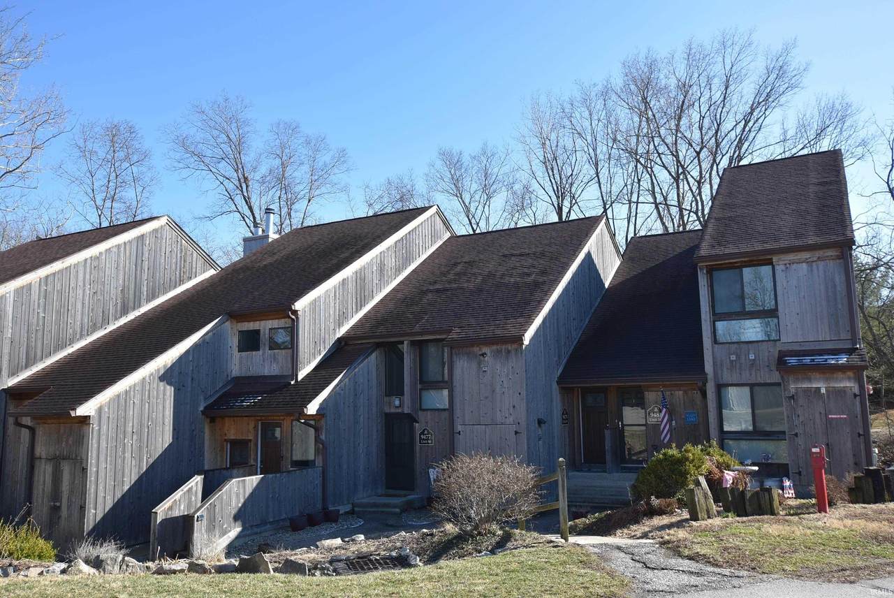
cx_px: 447
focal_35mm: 30
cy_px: 299
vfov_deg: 43.7
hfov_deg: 61.9
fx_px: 746
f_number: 8
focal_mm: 20
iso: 200
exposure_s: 1/250
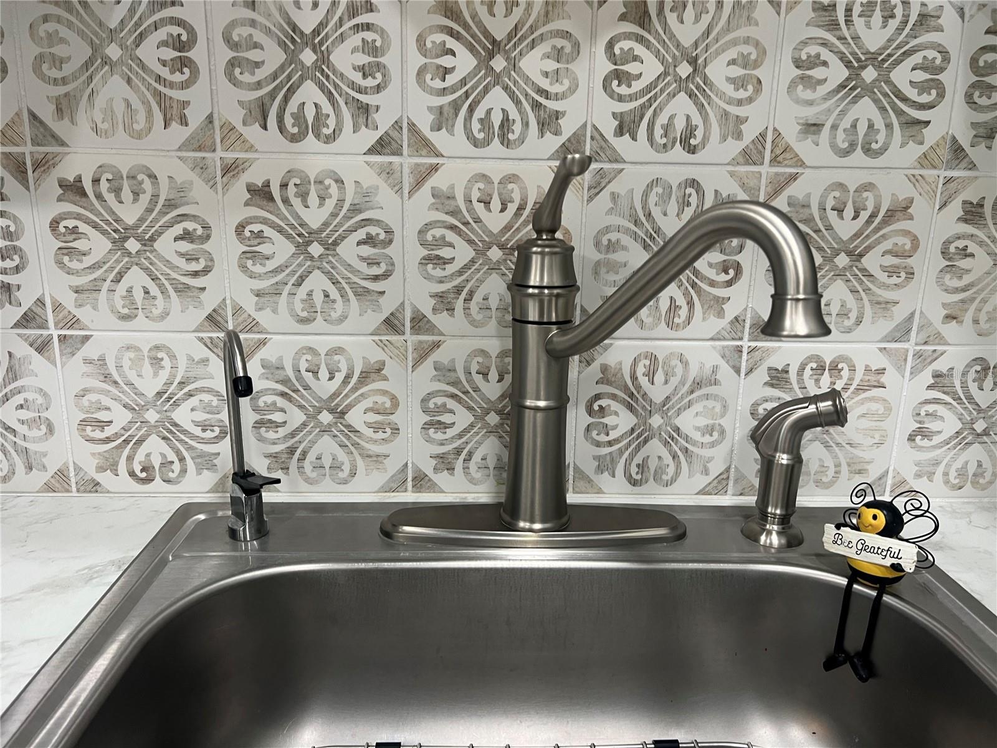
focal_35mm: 26
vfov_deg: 53.1
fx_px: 749
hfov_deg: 67.3
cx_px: 498
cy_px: 374
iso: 80
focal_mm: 5.7
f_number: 1.5
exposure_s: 1/60
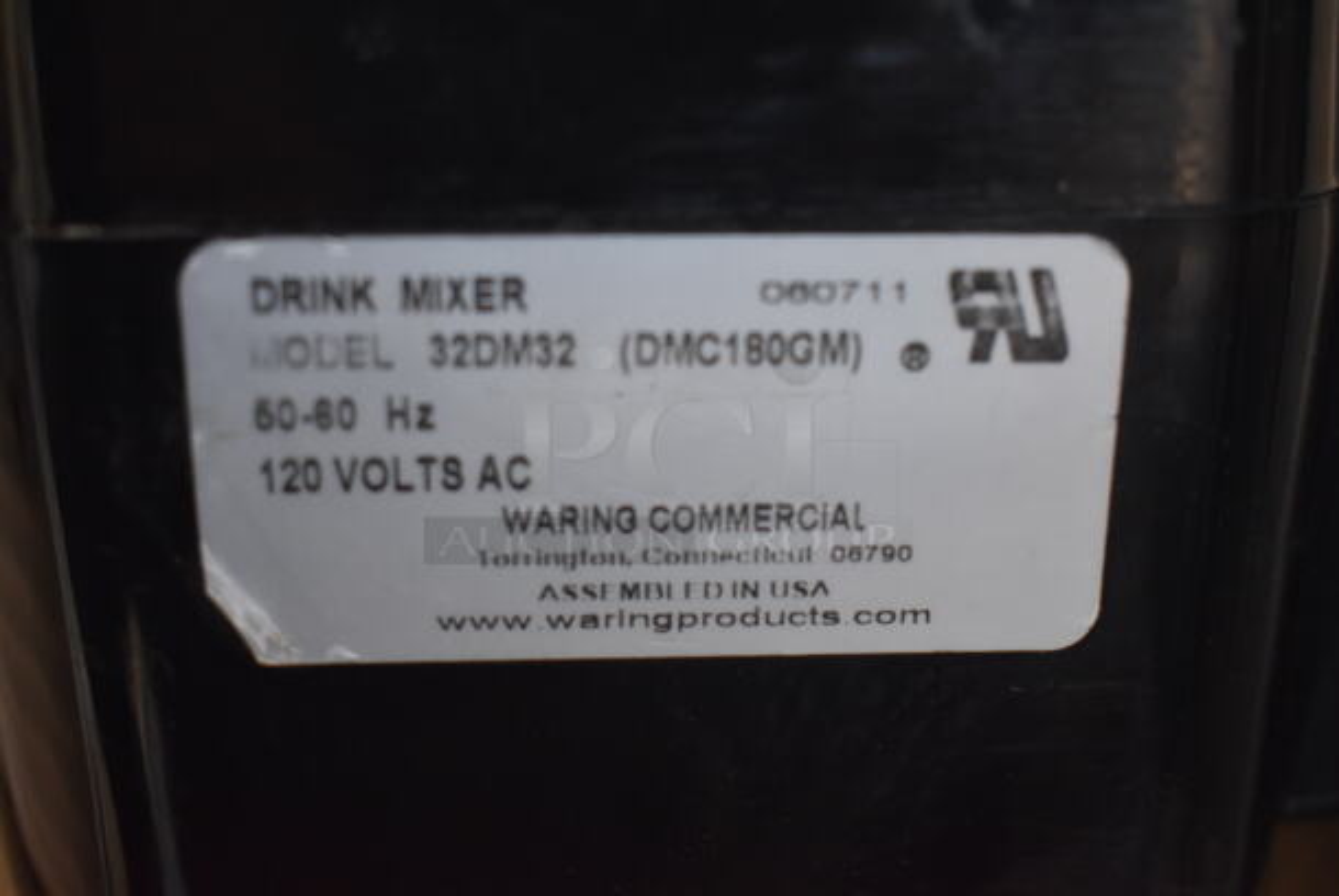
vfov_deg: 28.1
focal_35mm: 48
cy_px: 448
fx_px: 1787
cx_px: 670
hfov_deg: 41.1
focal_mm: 32
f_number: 4.5
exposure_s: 1/125
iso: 1250
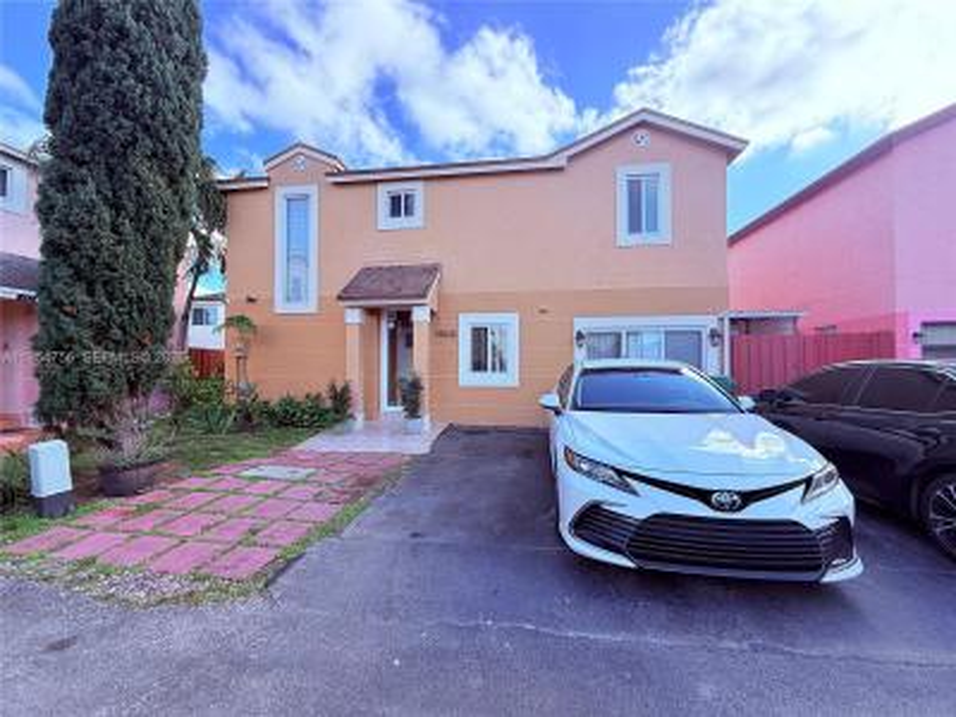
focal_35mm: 14
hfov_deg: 102.1
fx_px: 387
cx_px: 478
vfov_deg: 85.7
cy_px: 358
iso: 50
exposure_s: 1/559
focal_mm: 2.22
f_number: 2.2
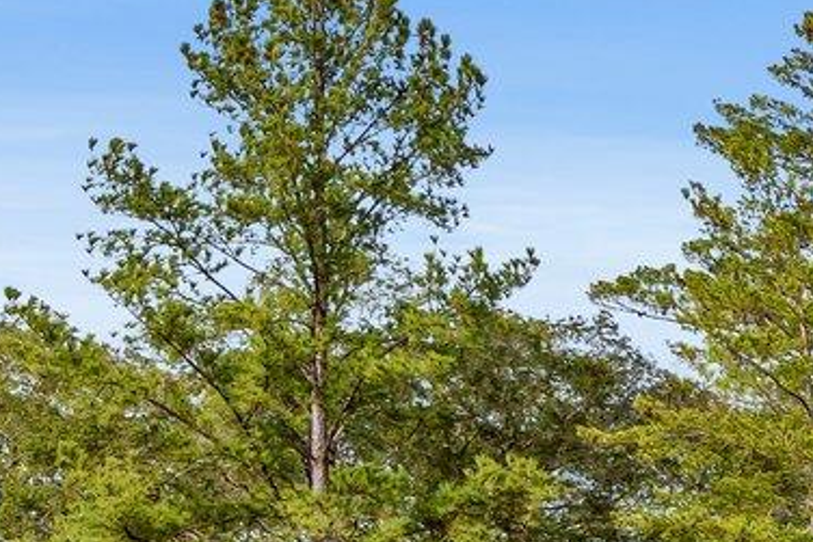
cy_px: 826
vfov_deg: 9.1
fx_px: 3321
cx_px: 1369
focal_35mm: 147
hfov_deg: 12.9
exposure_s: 1/125
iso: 100
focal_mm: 18
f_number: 9
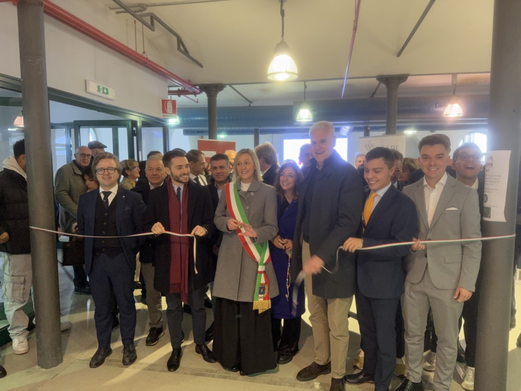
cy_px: 196
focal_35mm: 24
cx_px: 260
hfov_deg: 71.6
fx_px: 361
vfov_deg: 56.8
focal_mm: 6.76
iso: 640
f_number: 1.78
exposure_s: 1/33
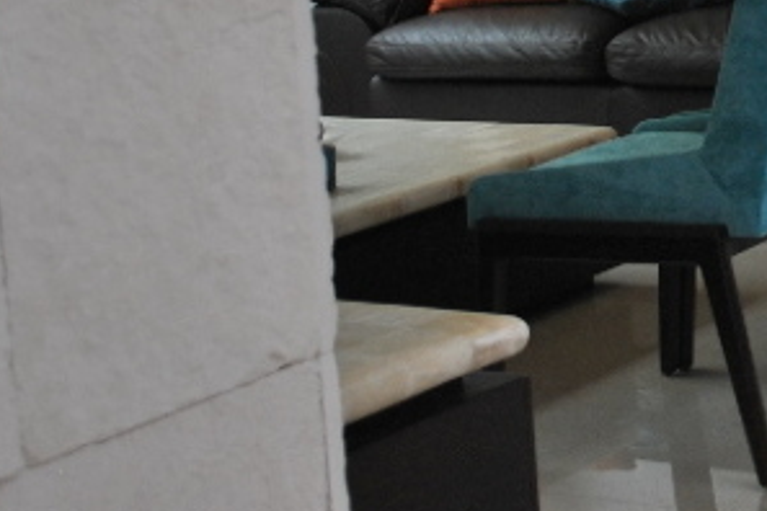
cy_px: -143
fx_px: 2066
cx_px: 1054
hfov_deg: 19.1
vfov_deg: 13.6
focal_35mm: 97
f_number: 4
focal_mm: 18
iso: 200
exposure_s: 1/60
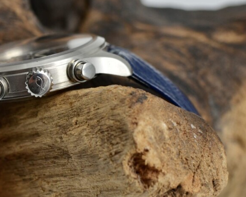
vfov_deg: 12.9
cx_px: 48
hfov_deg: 16.0
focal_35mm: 119
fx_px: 867
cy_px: 92
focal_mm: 35
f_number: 5.6
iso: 200
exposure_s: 1/125
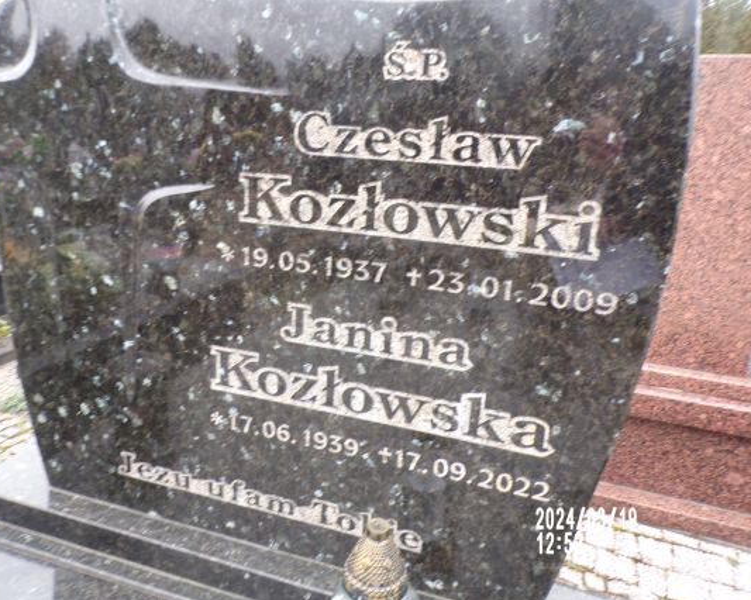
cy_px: 278
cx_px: 349
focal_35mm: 27
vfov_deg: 53.1
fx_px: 600
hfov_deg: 64.0
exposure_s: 1/34
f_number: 4.3
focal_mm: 4.3
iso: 87
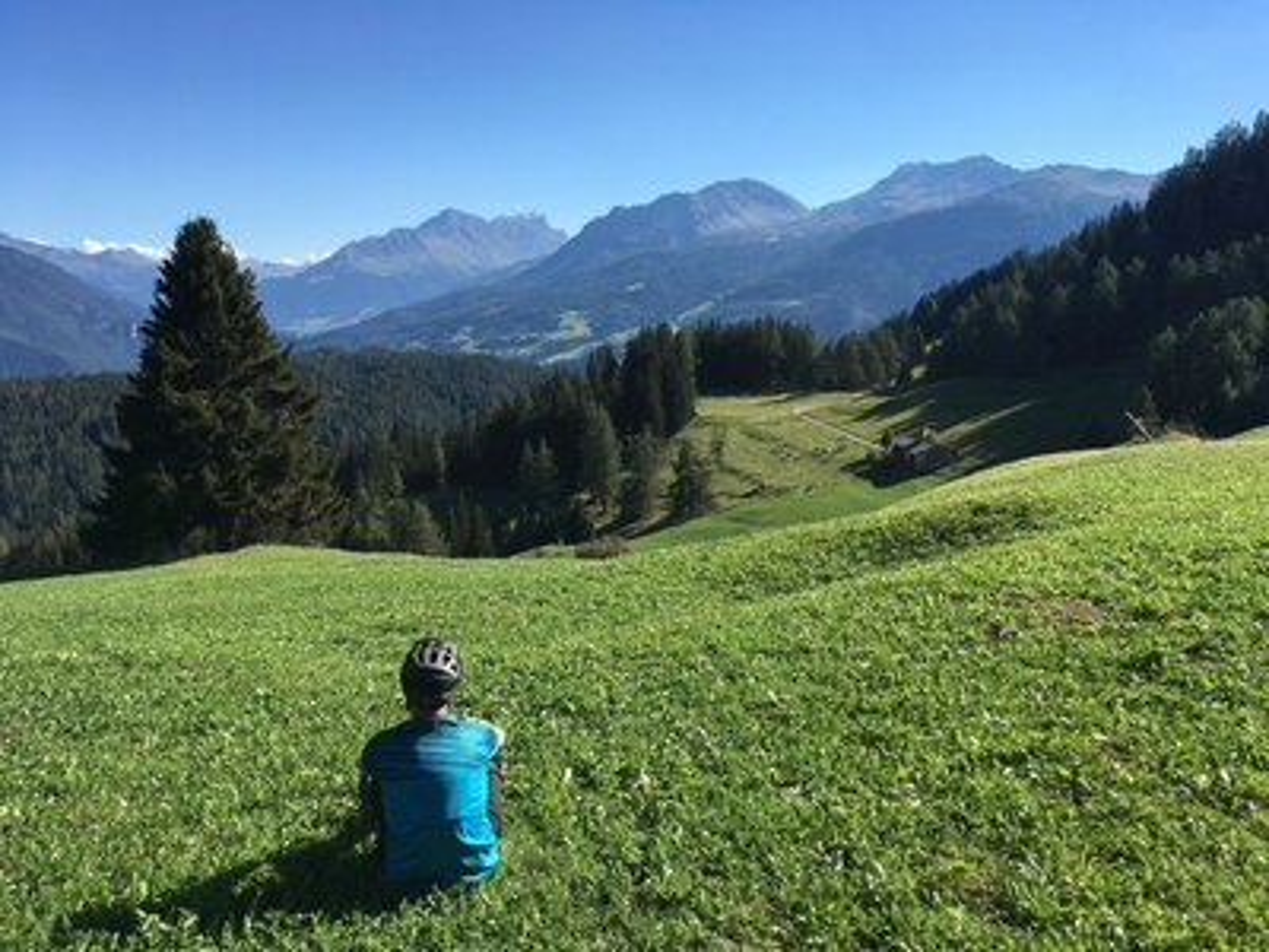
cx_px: 634
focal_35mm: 29
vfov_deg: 48.2
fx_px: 1063
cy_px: 476
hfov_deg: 61.7
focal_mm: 4.15
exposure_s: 1/1374
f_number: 2.2
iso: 25
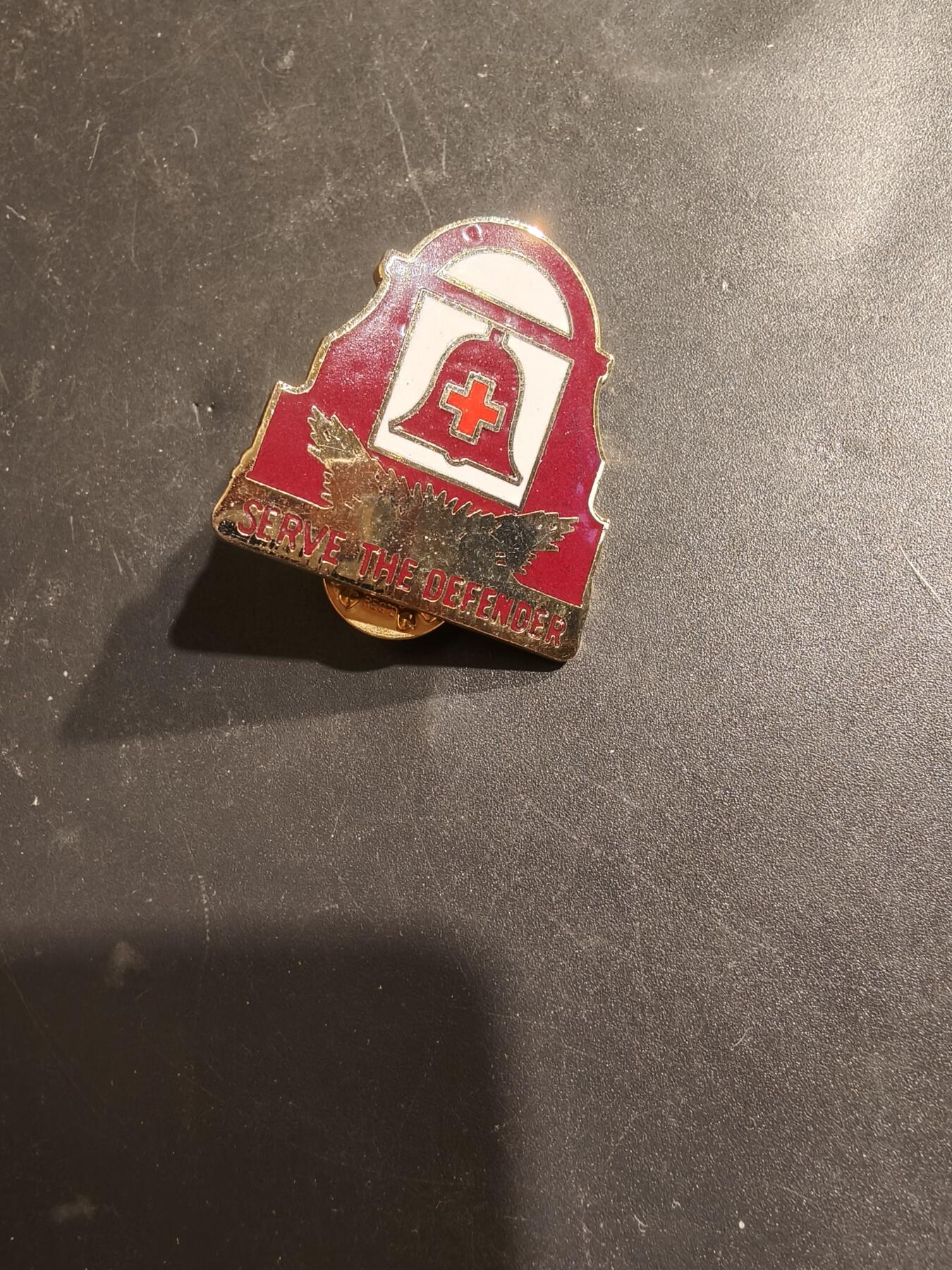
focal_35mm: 23
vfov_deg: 73.9
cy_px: 635
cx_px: 476
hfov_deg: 58.9
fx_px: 843
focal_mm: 2.32
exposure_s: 1/50
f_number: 2
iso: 250
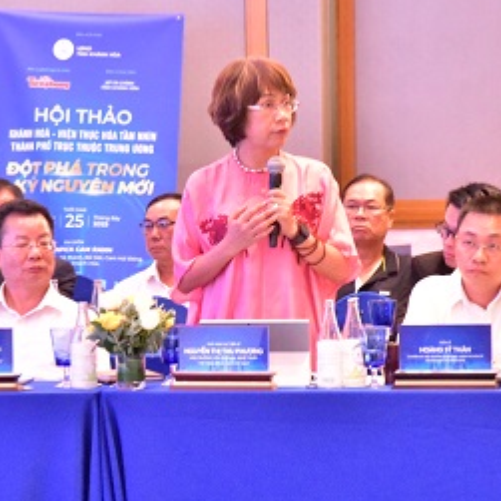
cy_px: 303
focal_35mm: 244
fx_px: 3995
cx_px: 214
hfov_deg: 7.2
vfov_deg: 7.2
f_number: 9
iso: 12800
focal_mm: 120
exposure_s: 1/25
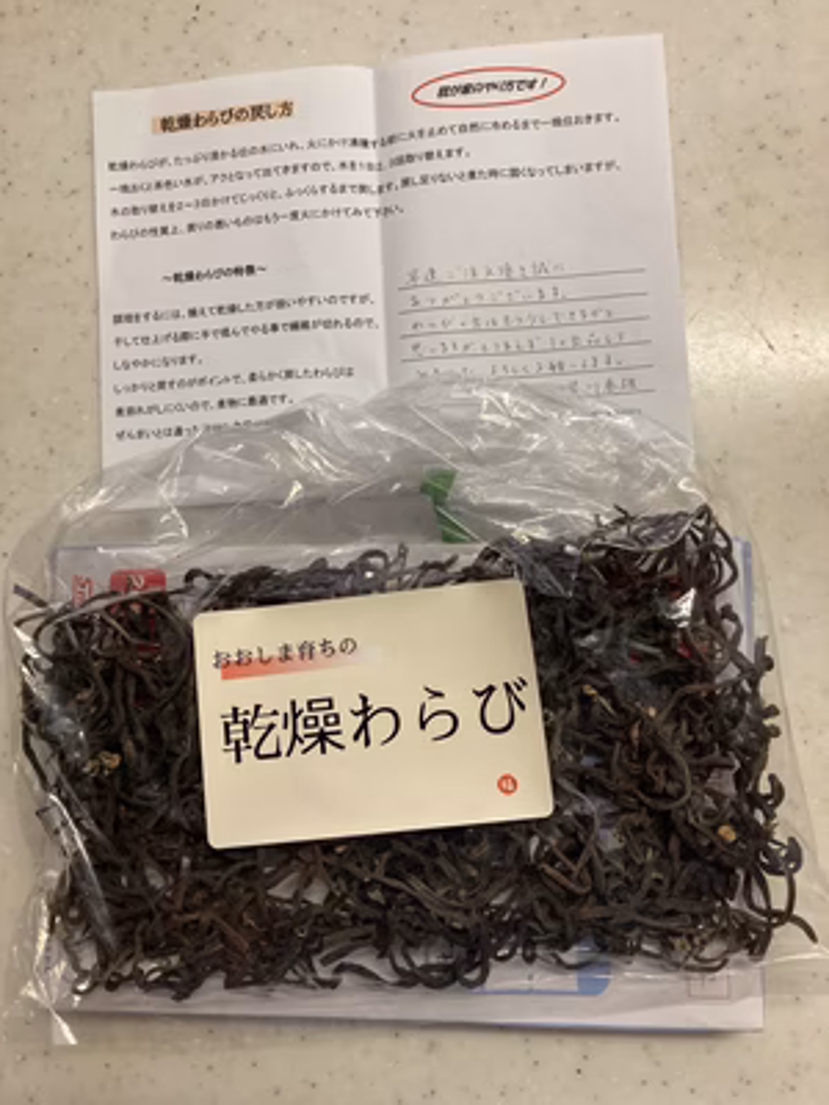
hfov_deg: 49.7
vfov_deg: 63.4
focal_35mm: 28
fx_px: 894
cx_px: 414
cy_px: 552
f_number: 1.8
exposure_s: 1/50
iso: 80
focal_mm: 3.99
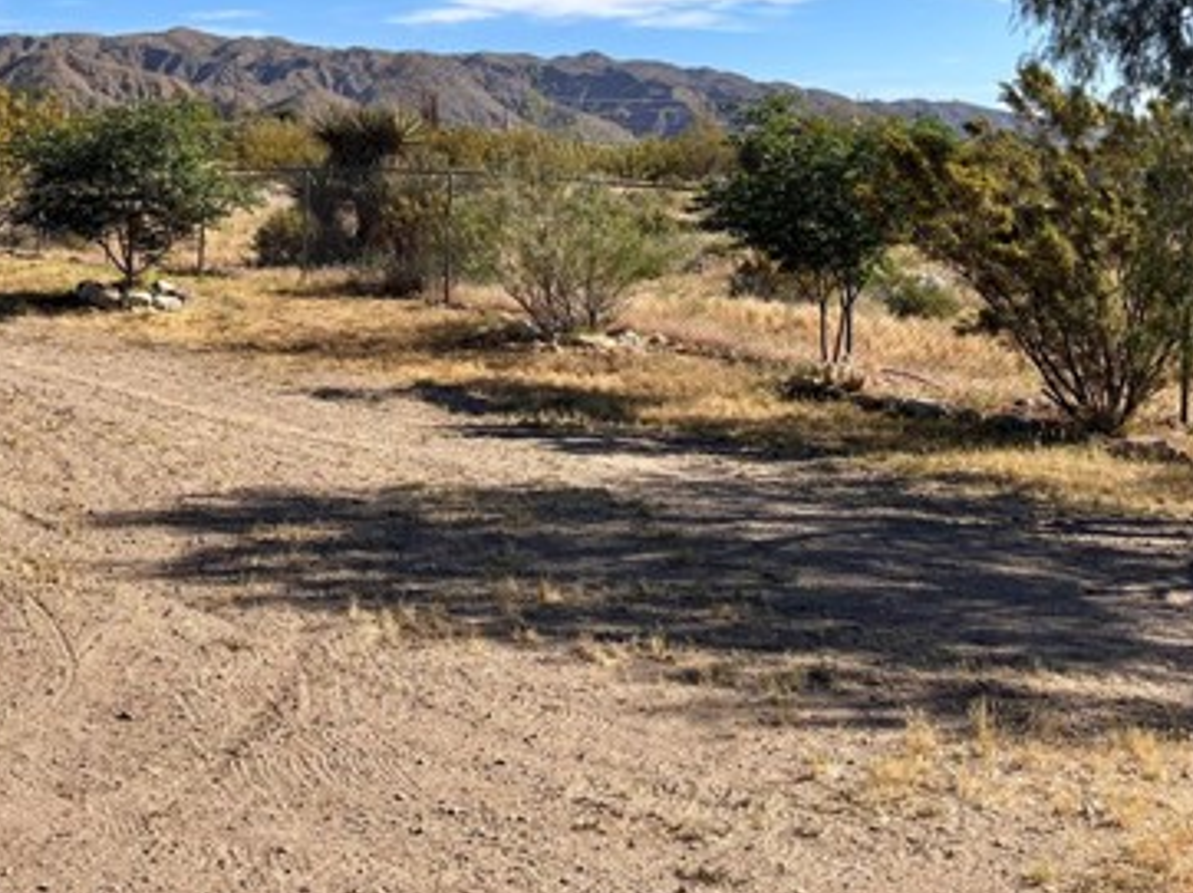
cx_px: 221
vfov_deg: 30.8
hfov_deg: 39.5
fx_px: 1584
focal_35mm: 46
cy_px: 194
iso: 50
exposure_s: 1/3413
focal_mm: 5.96
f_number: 1.6
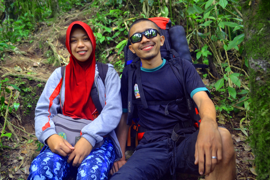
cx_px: 133
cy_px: 88
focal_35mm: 28
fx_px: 210
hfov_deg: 65.5
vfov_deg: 46.4
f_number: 3.5
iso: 400
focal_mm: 18
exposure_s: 1/40
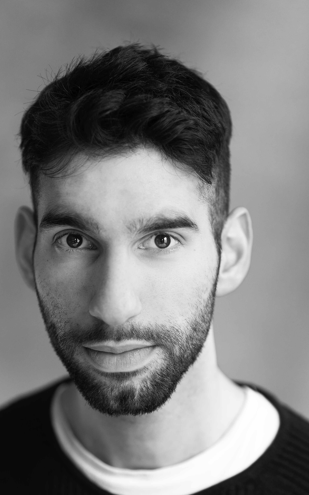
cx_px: 122
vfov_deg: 17.5
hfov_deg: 11.0
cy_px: 314
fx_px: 1603
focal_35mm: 119
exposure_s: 1/500
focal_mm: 85
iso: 400
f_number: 2.2
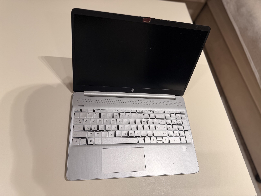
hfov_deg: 71.6
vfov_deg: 56.8
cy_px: 98
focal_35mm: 24
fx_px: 181
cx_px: 130
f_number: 1.78
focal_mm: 6.76
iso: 100
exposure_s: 1/121
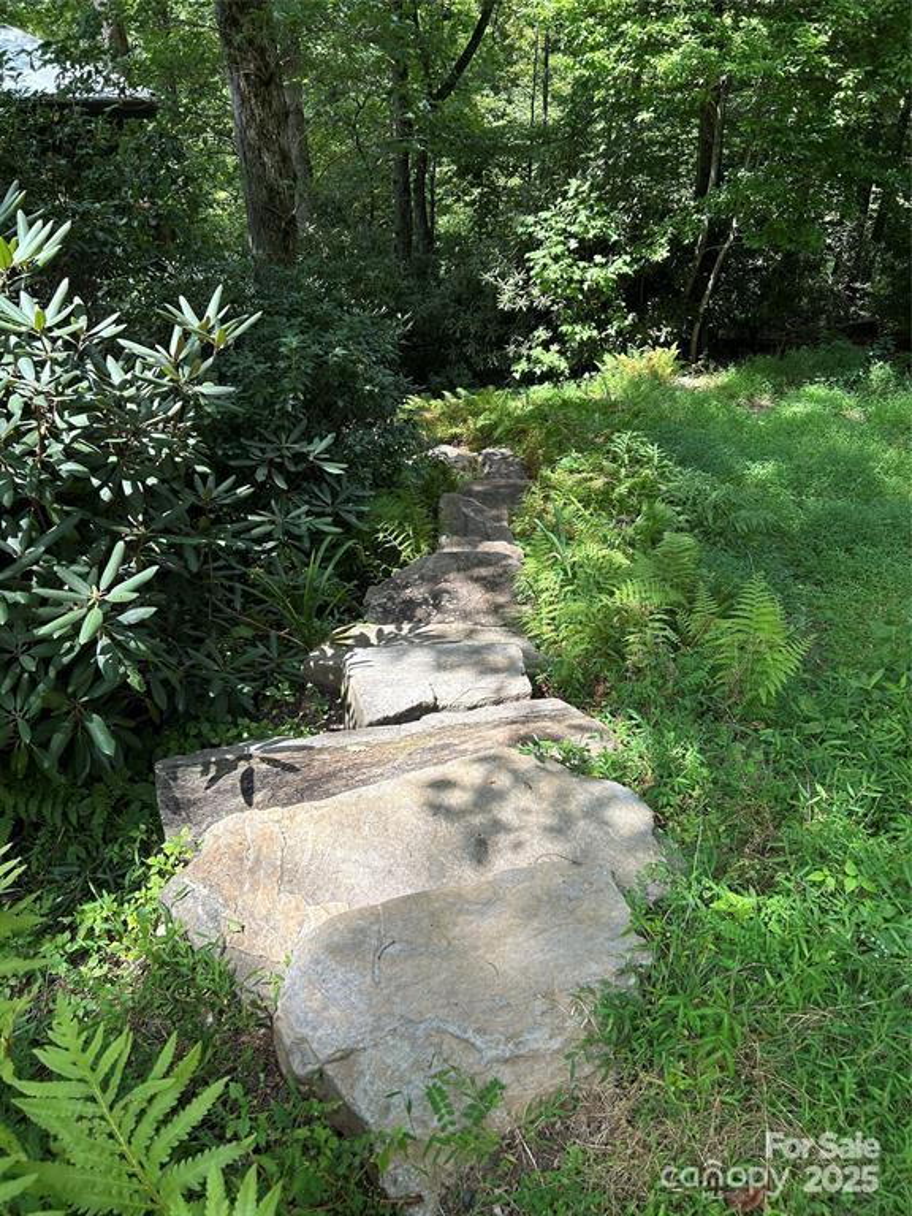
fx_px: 913
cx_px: 456
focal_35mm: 26
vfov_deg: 67.3
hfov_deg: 53.1
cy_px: 608
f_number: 1.5
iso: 50
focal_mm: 5.7
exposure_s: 1/1377
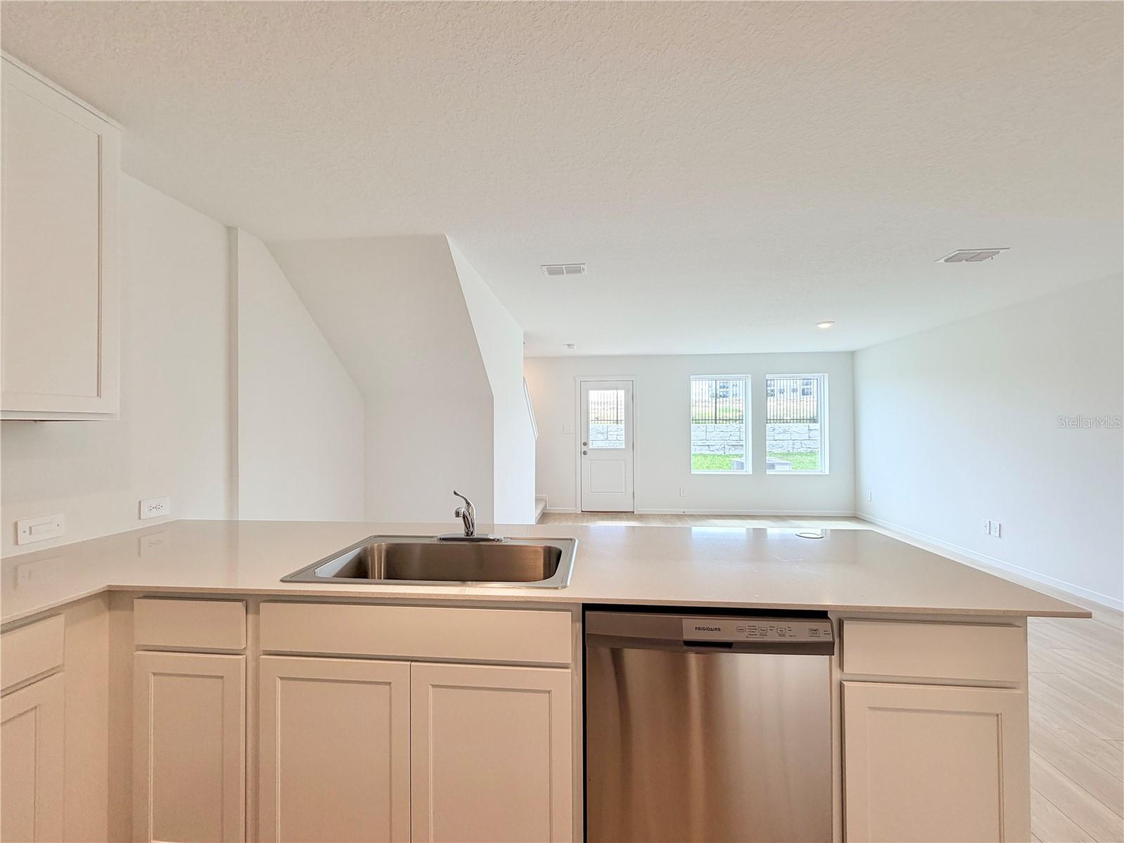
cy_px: 422
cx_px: 562
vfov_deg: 85.7
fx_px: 455
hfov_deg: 102.1
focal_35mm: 14
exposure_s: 1/120
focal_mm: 2.22
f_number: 2.2
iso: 80
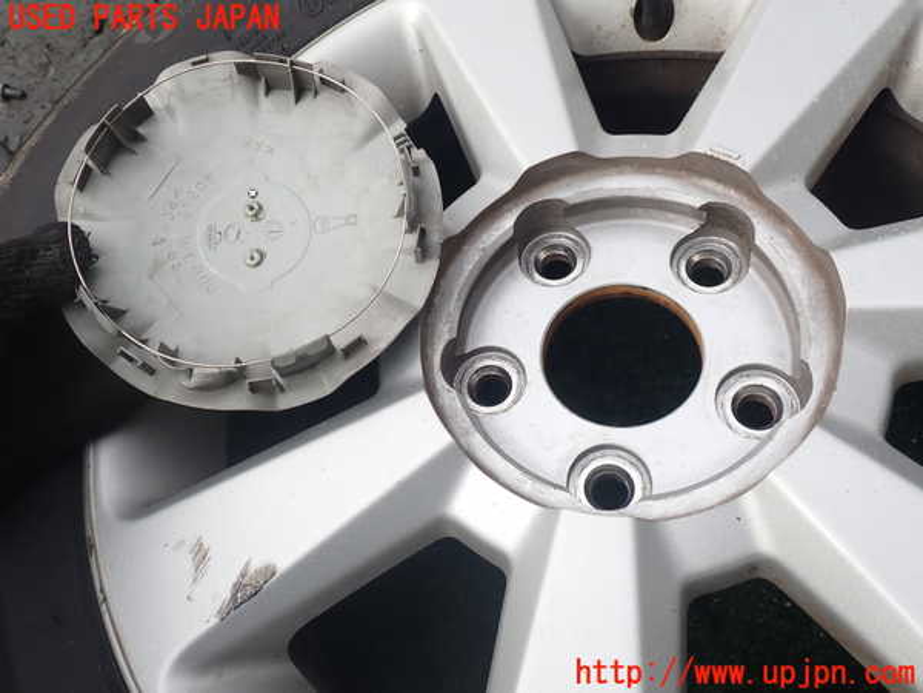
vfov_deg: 46.8
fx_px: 800
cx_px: 462
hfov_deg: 60.0
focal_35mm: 30
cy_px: 346
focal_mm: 5.4
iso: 100
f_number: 3.2
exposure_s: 1/800
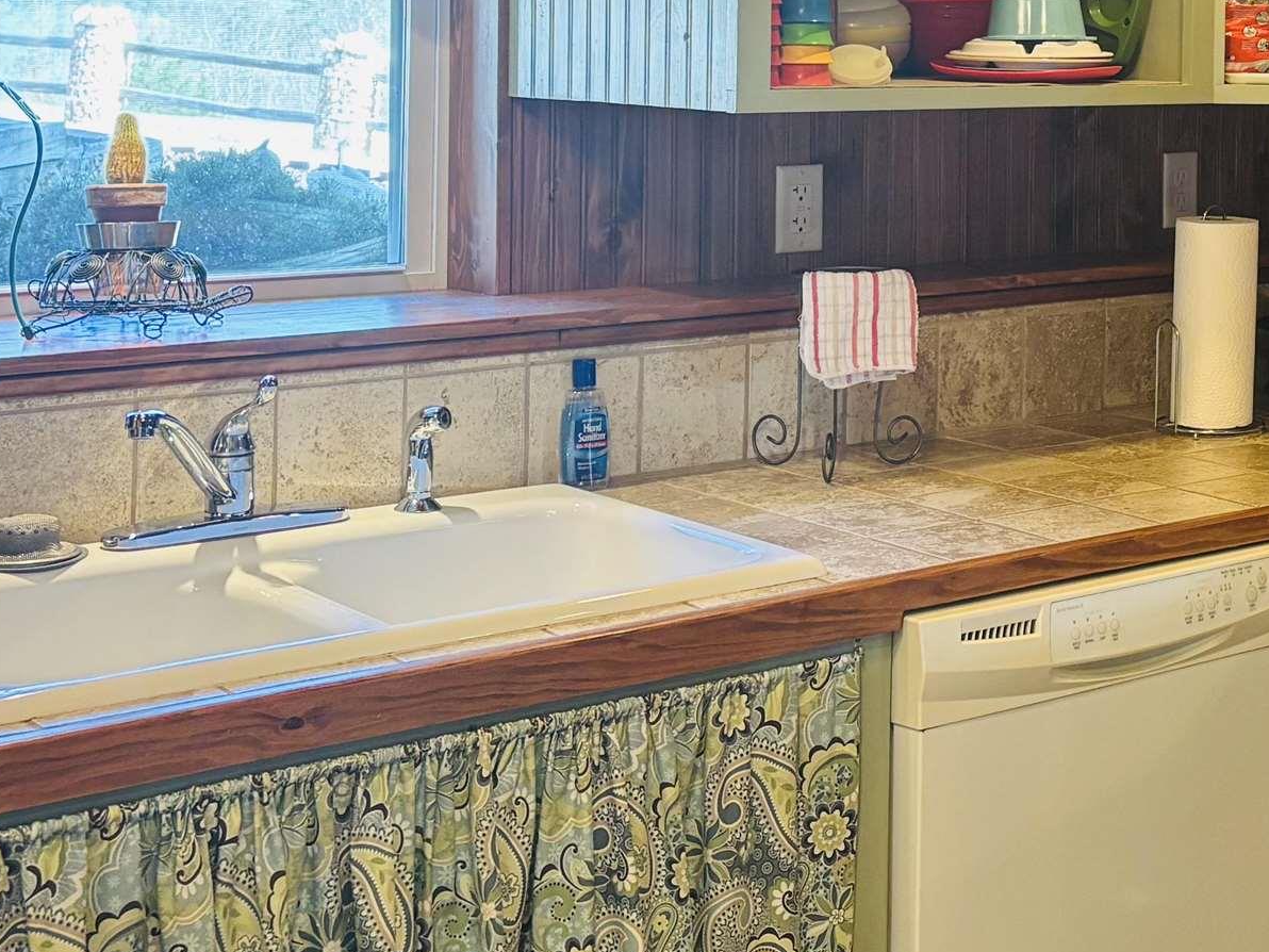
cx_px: 1176
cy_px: 82
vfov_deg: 21.4
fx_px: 2456
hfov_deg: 27.8
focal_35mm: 67
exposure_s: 1/60
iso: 160
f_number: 1.6
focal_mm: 5.96
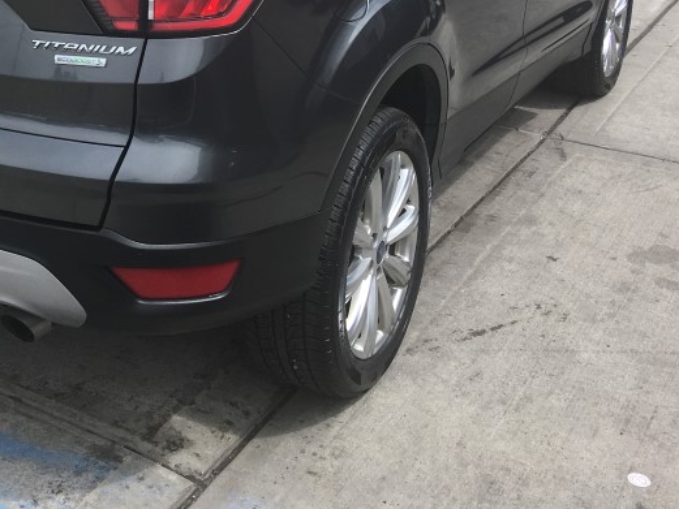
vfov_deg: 24.7
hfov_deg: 32.8
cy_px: 20
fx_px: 1118
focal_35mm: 57
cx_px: 130
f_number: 2.2
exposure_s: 1/1068
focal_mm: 4.15
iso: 25
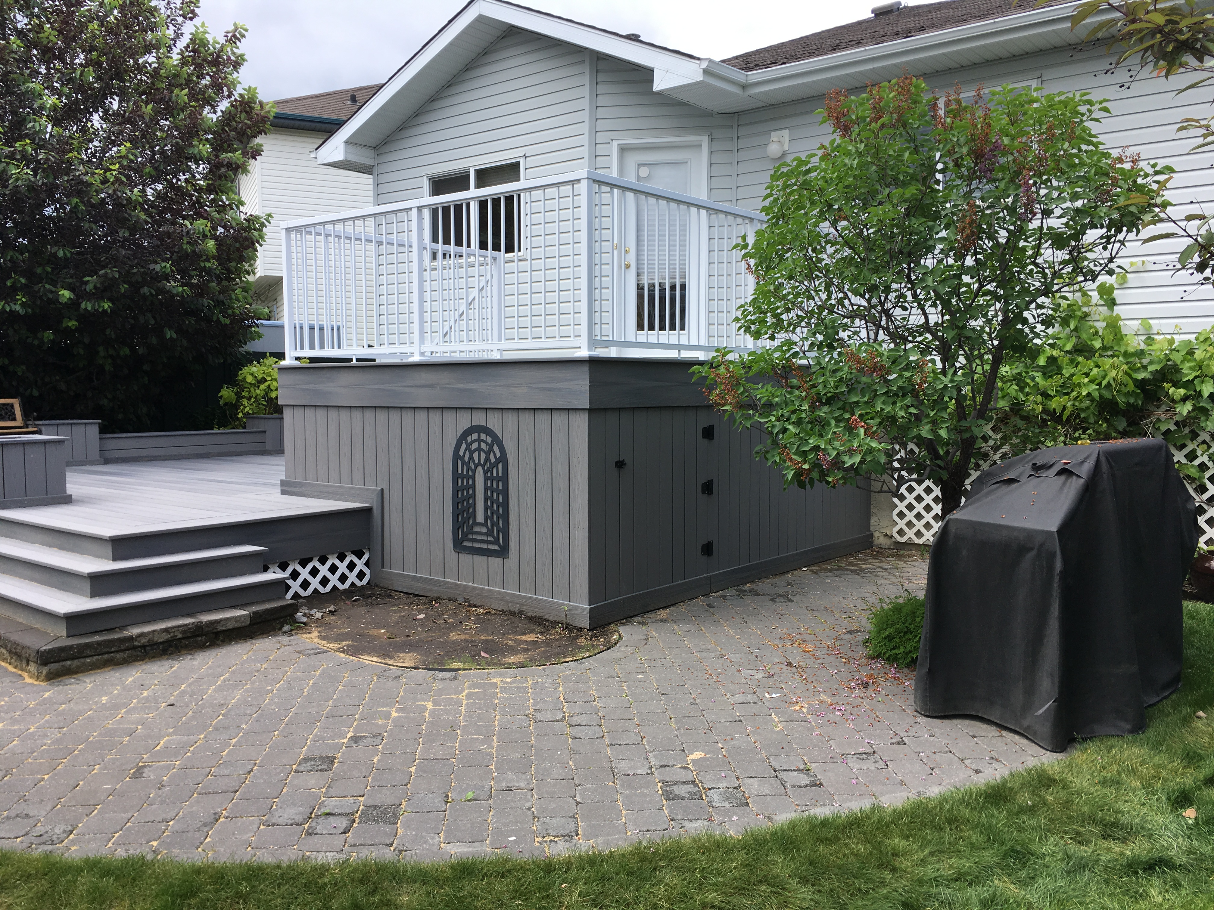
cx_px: 607
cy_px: 455
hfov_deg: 61.7
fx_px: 1017
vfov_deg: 48.2
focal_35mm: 29
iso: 25
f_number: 2.2
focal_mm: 4.15
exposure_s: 1/699
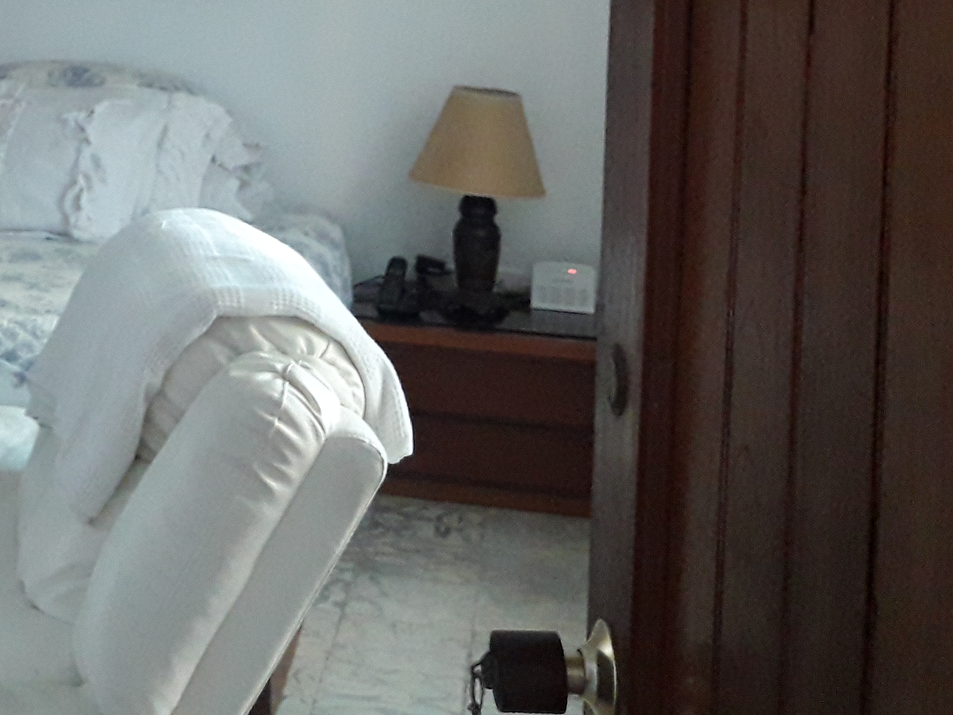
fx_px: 1790
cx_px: -99
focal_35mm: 65
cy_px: -81
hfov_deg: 27.3
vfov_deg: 21.4
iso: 400
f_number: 1.9
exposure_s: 1/24
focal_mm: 3.7
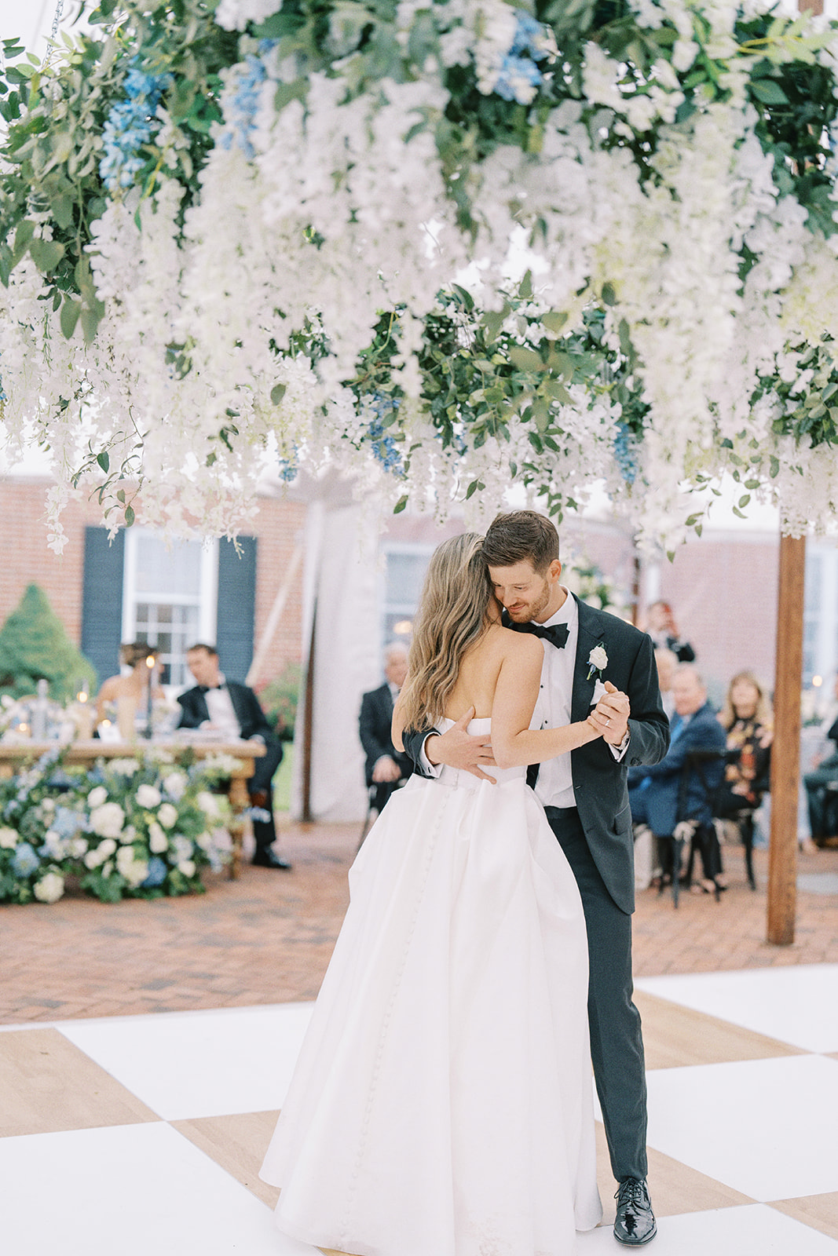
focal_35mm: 50
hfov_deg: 27.0
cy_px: 628
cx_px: 419
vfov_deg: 39.6
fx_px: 1745
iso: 800
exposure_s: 1/640
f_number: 1.6
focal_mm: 50
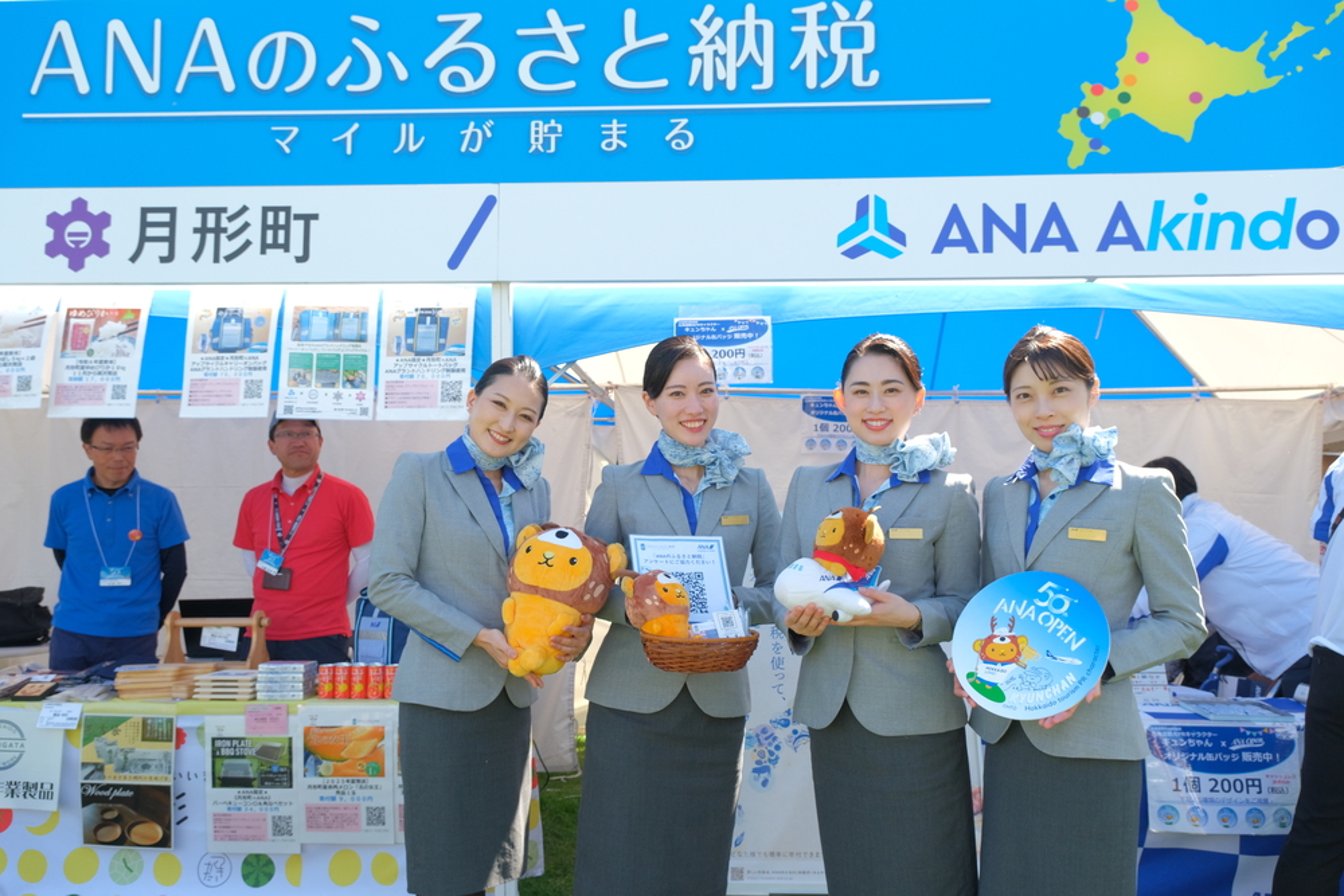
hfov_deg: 63.7
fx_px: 1083
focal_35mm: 29
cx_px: 672
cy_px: 448
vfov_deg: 45.0
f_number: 6.4
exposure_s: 1/500
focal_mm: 19.2
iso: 800
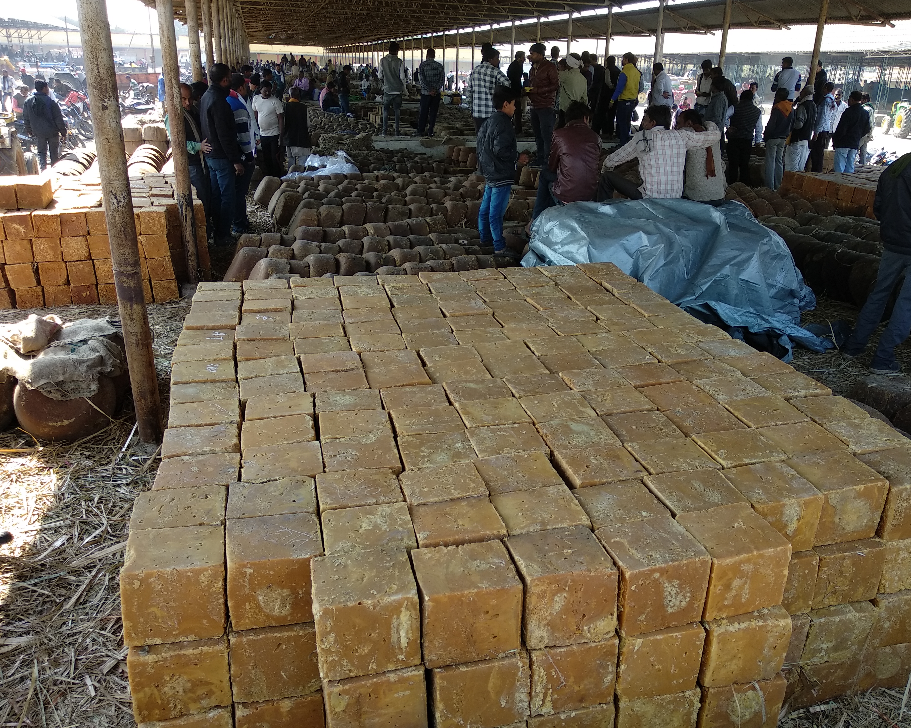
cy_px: 372
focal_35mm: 28
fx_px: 755
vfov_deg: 51.5
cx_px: 476
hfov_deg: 62.2
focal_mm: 3.81
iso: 125
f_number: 2.2
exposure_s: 1/160
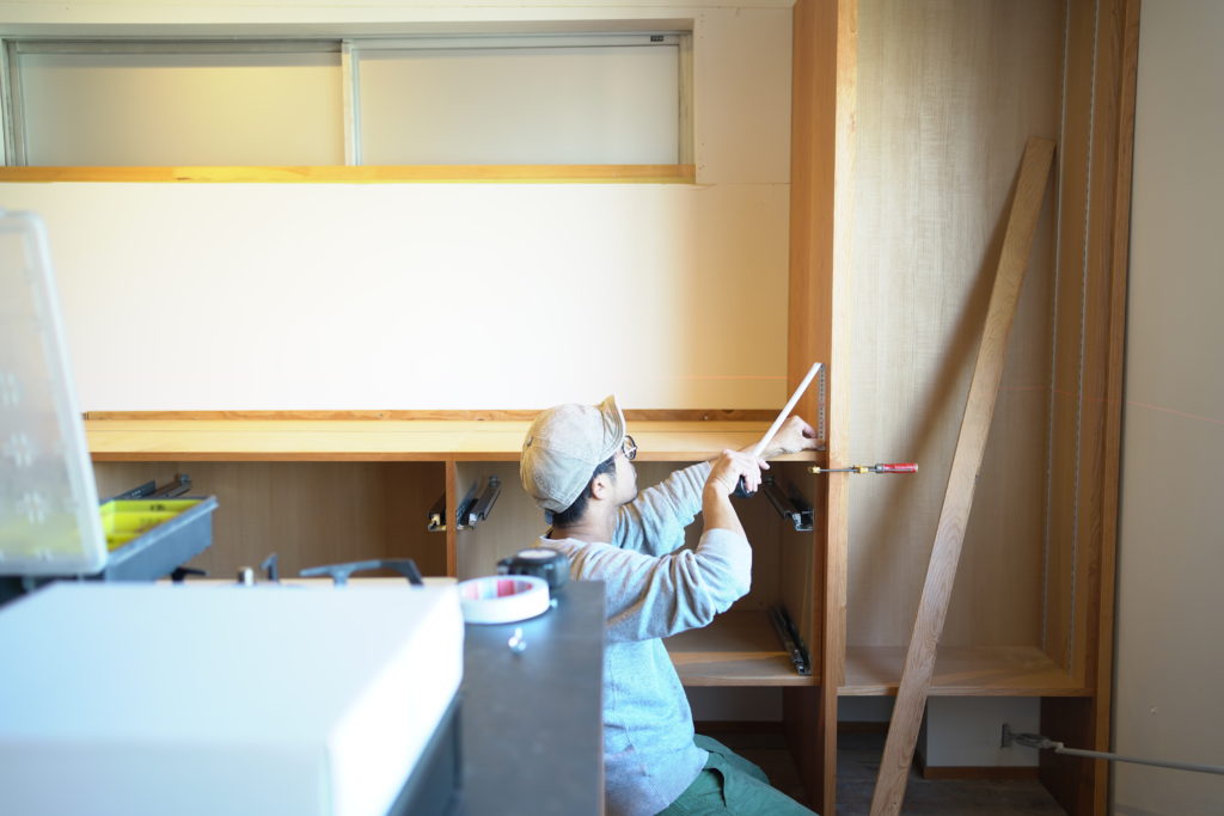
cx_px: 612
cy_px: 408
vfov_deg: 37.9
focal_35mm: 35
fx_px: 1190
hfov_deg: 54.4
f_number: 2.8
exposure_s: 1/40
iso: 200
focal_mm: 35
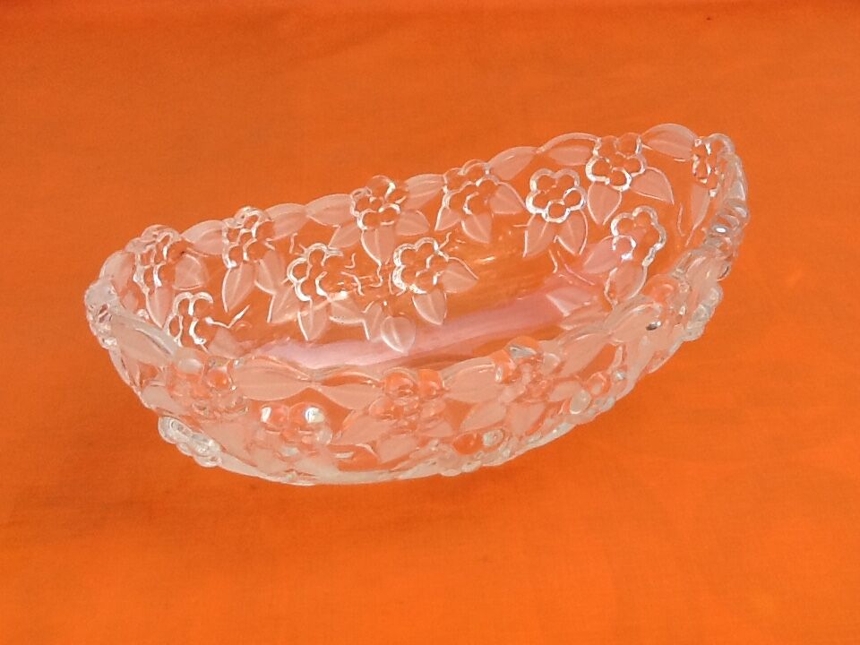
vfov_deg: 32.9
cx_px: 430
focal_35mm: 44
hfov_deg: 42.9
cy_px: 322
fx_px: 1093
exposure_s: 1/371
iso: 40
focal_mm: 2.03
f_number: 2.4
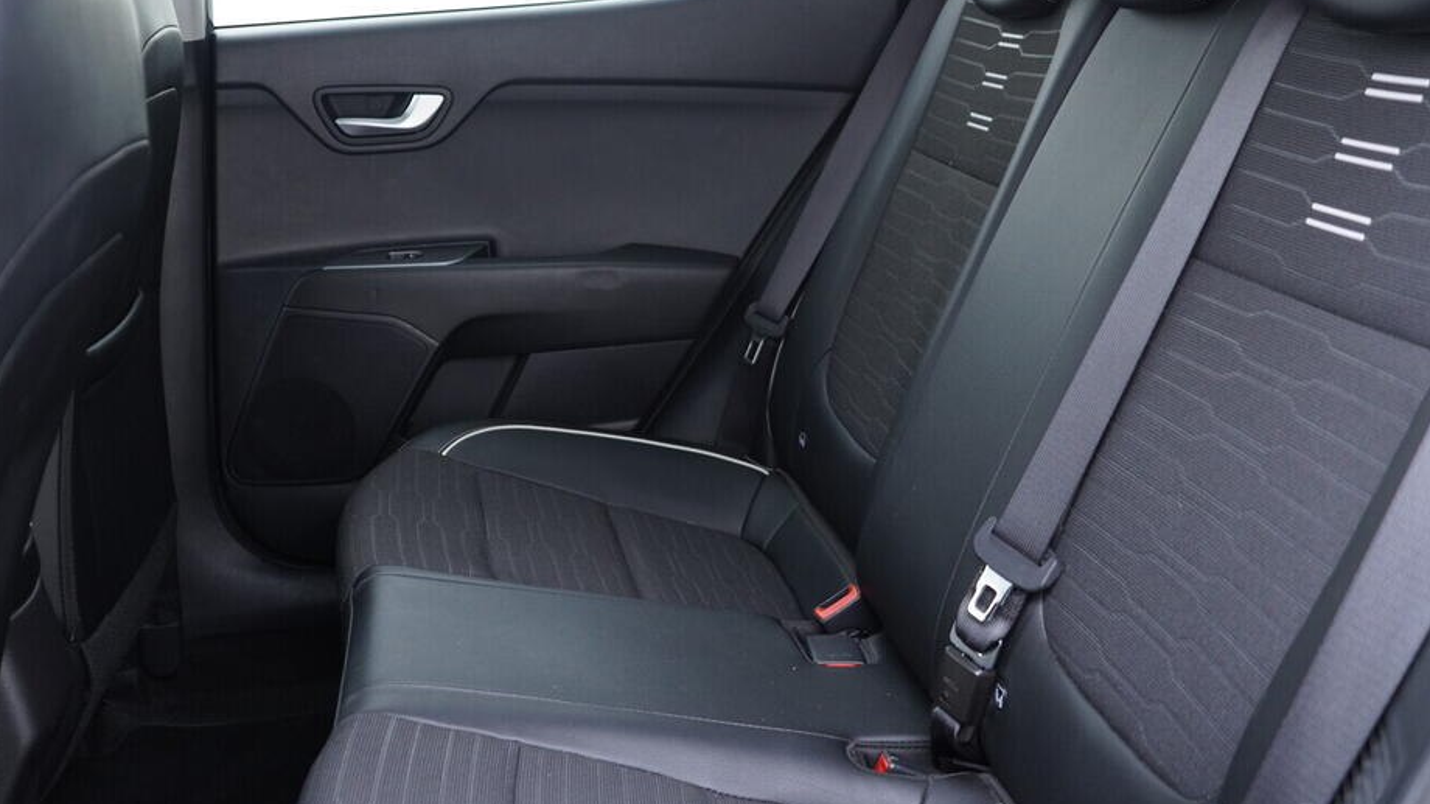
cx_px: 712
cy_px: 299
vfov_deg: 28.2
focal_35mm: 42
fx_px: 1592
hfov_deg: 48.4
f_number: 2.8
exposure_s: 1/40
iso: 640
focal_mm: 24
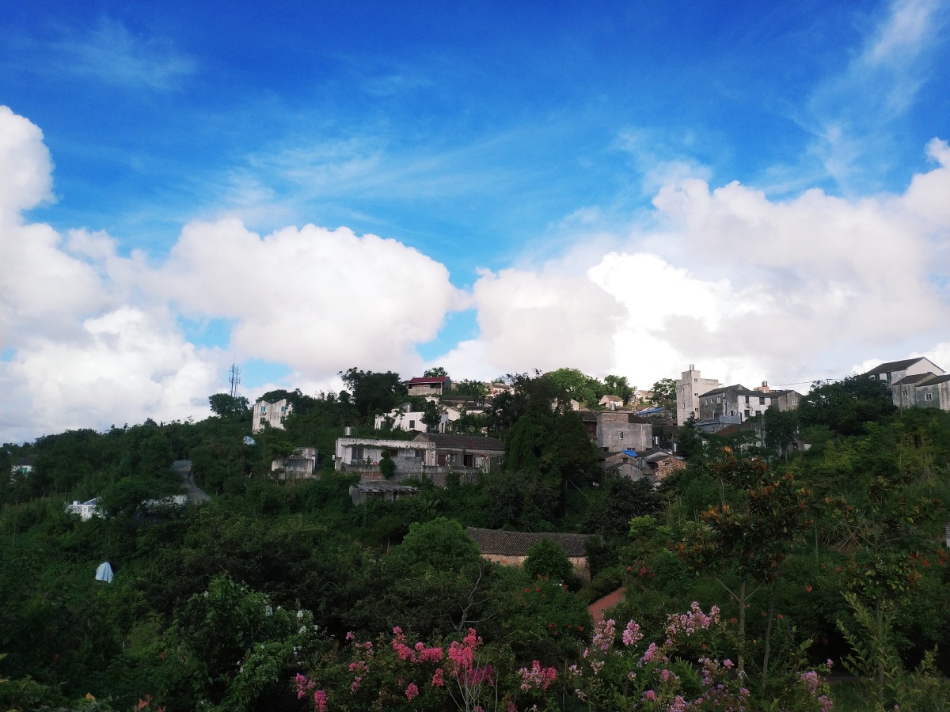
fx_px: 878
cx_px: 475
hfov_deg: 56.8
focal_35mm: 32
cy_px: 356
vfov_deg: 44.2
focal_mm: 4.5
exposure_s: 1/1772
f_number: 2
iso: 103
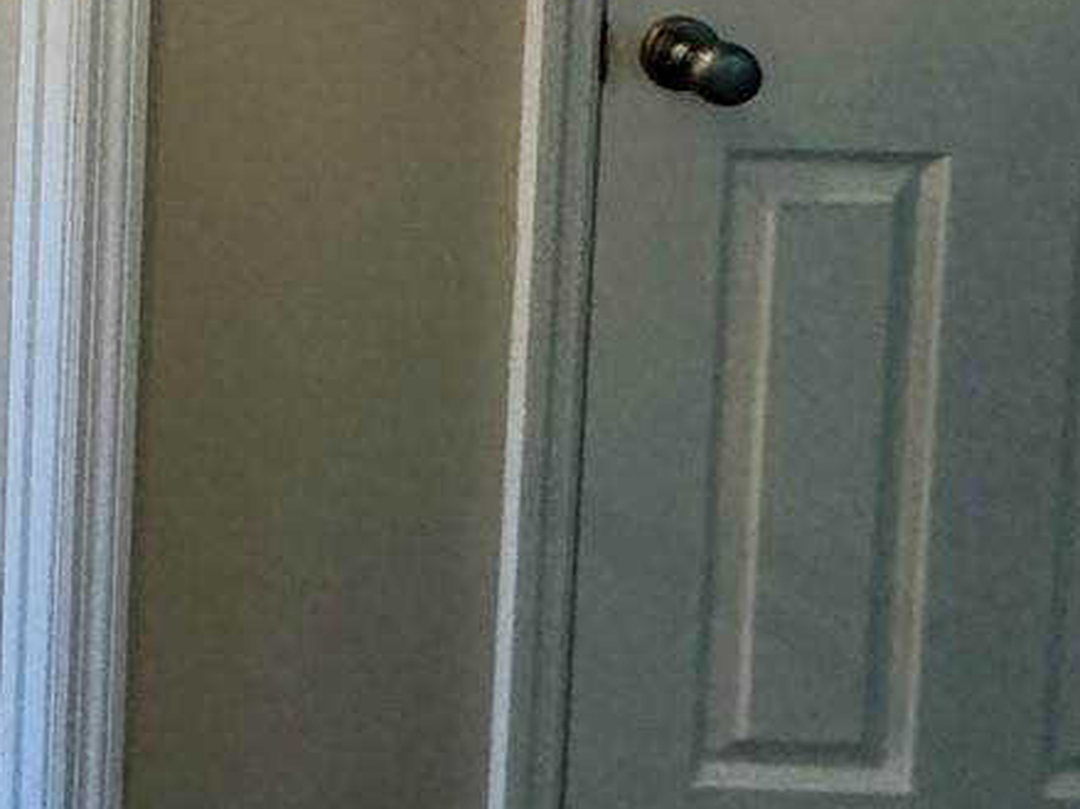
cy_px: -487
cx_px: -780
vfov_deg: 22.2
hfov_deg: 23.3
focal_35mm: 51
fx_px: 1591
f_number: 2.2
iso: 250
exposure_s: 1/60
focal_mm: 2.22
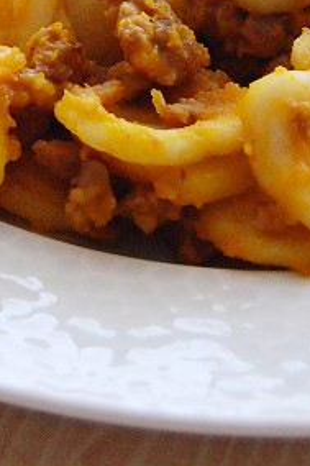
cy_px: -248
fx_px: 3075
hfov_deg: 5.8
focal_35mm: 238
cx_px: 7
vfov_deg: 8.5
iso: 800
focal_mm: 45
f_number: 5.3
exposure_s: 1/50
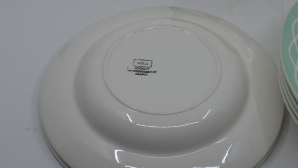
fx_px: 624
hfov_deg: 26.8
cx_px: 149
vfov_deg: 15.3
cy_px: 77
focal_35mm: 79
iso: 200
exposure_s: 1/160
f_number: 6.3
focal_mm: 50
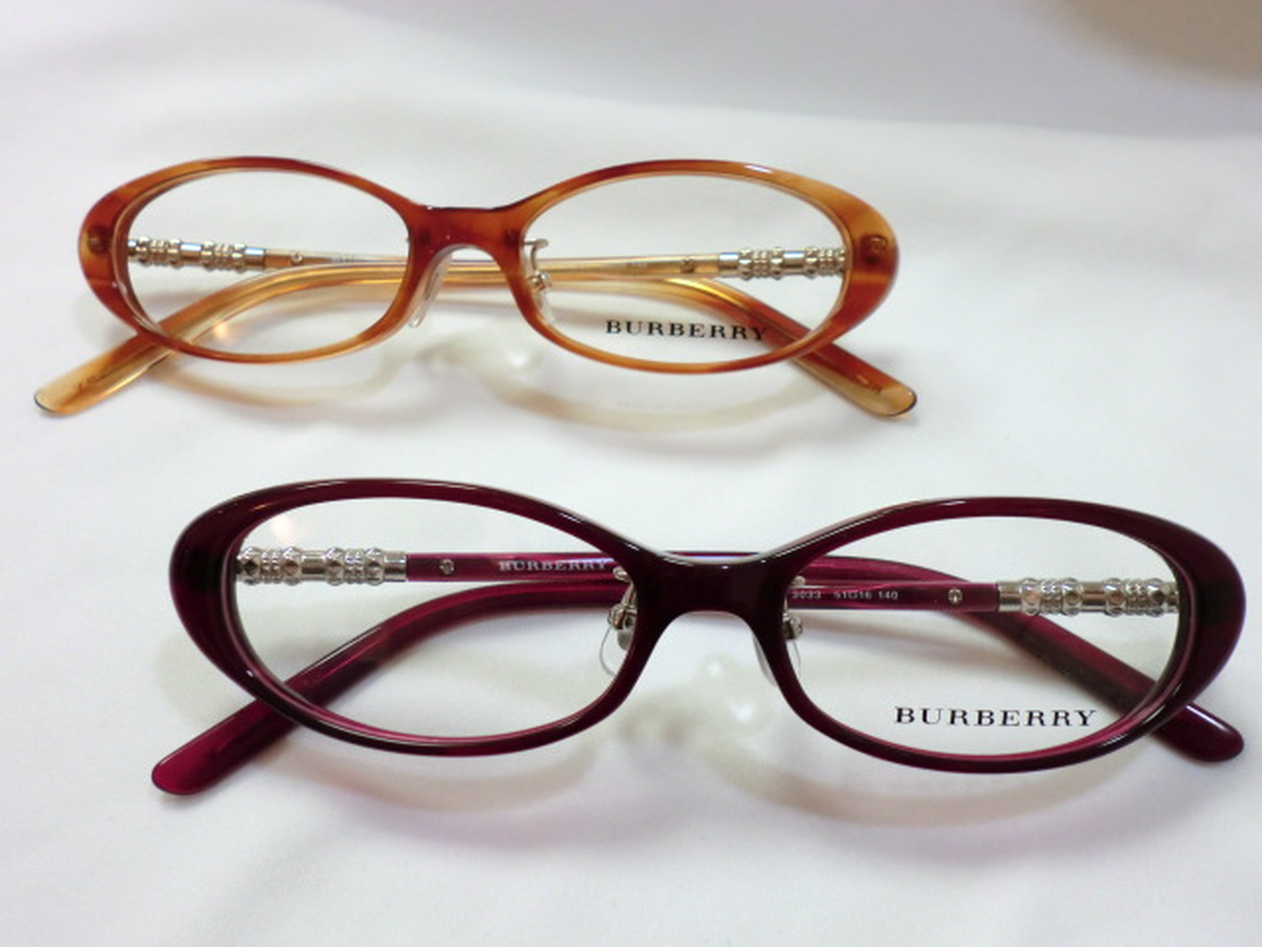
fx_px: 1167
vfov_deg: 44.2
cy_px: 474
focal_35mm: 32
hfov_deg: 56.8
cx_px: 631
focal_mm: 5.8
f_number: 3.5
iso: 160
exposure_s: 1/60
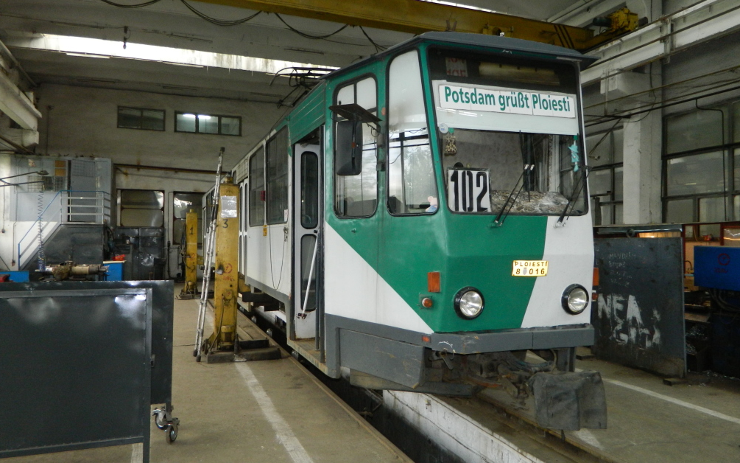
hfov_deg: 68.4
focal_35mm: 27
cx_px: 366
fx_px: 544
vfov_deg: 46.0
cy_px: 234
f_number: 3.1
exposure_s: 1/30
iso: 200
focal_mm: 4.5
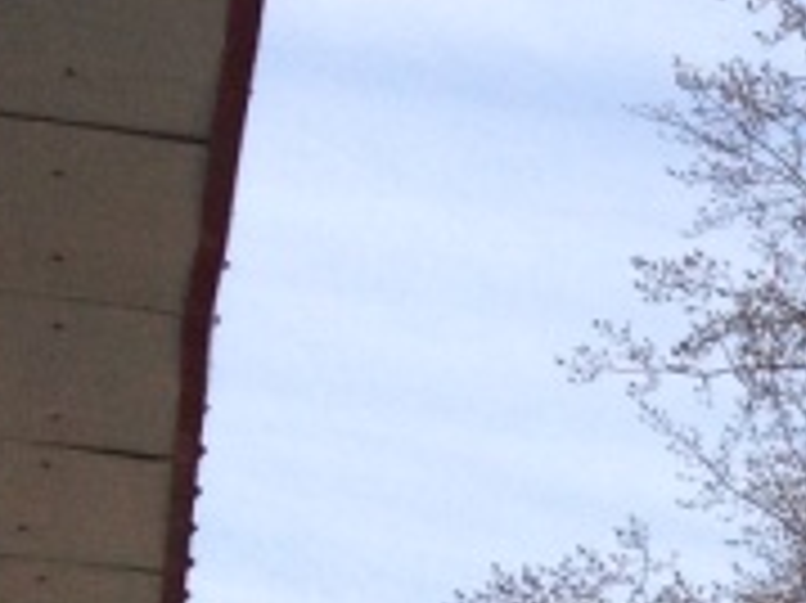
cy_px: 896
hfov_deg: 8.7
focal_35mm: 200
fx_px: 4654
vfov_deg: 7.3
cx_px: 2166
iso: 64
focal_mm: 4.28
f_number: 2.4
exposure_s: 1/2762
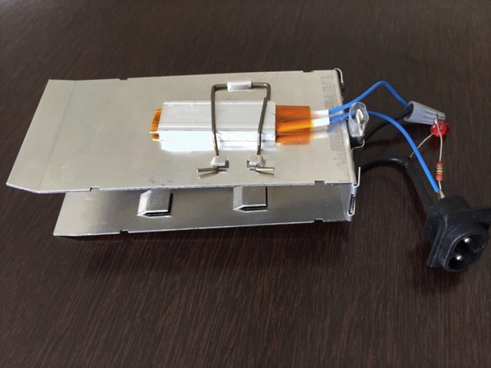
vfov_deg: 48.2
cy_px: 184
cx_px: 246
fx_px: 411
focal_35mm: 29
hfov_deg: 61.7
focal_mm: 4.15
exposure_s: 1/30
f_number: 2.2
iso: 80
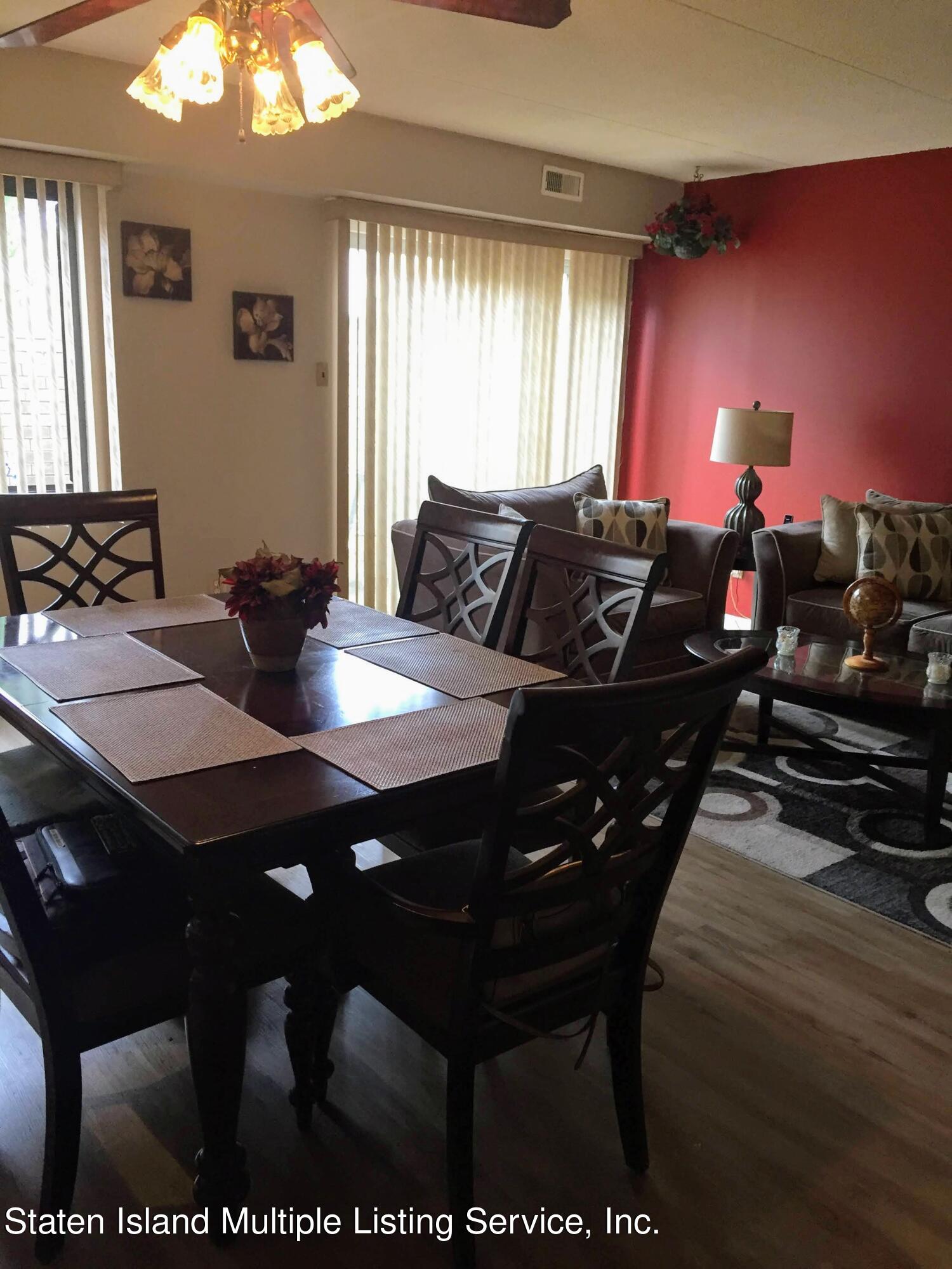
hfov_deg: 48.2
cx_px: 476
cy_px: 634
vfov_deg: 61.7
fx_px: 1063
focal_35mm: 29
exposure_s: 1/30
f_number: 2.2
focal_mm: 4.15
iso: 100
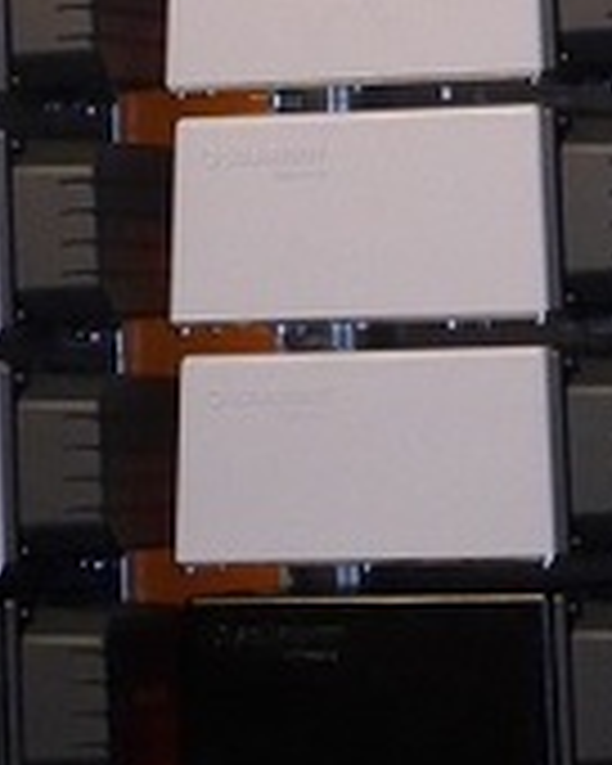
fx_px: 6249
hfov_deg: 5.6
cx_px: 693
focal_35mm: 276
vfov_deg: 7.0
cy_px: -4
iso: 800
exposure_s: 1/125
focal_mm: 13.4
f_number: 3.9
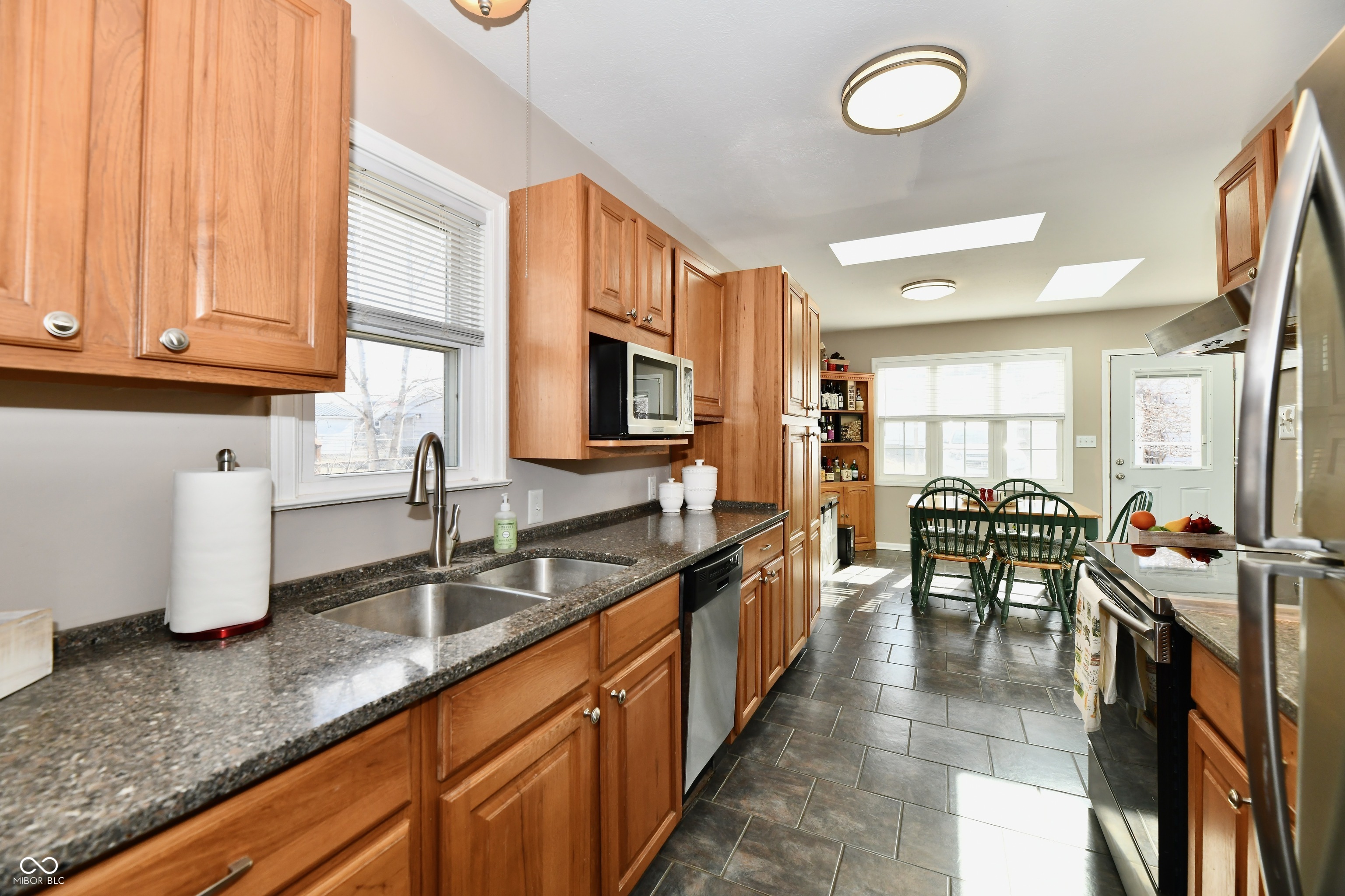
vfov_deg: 81.2
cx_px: 672
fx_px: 523
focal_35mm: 14
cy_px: 448
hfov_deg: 104.3
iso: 640
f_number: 6.3
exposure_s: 1/160
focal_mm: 14
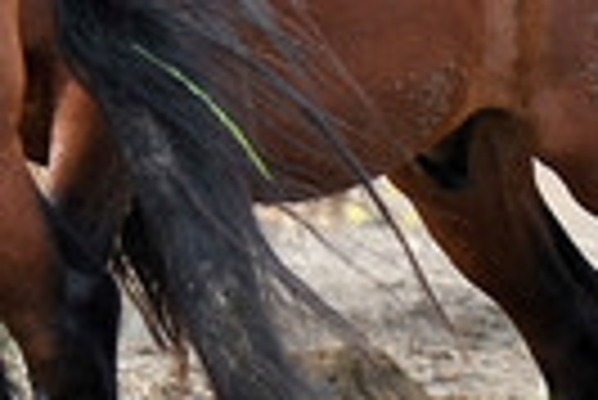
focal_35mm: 1533
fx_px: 25492
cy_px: -267
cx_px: -1081
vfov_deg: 0.9
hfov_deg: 1.3
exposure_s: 1/1000
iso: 200
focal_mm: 200
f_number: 2.8
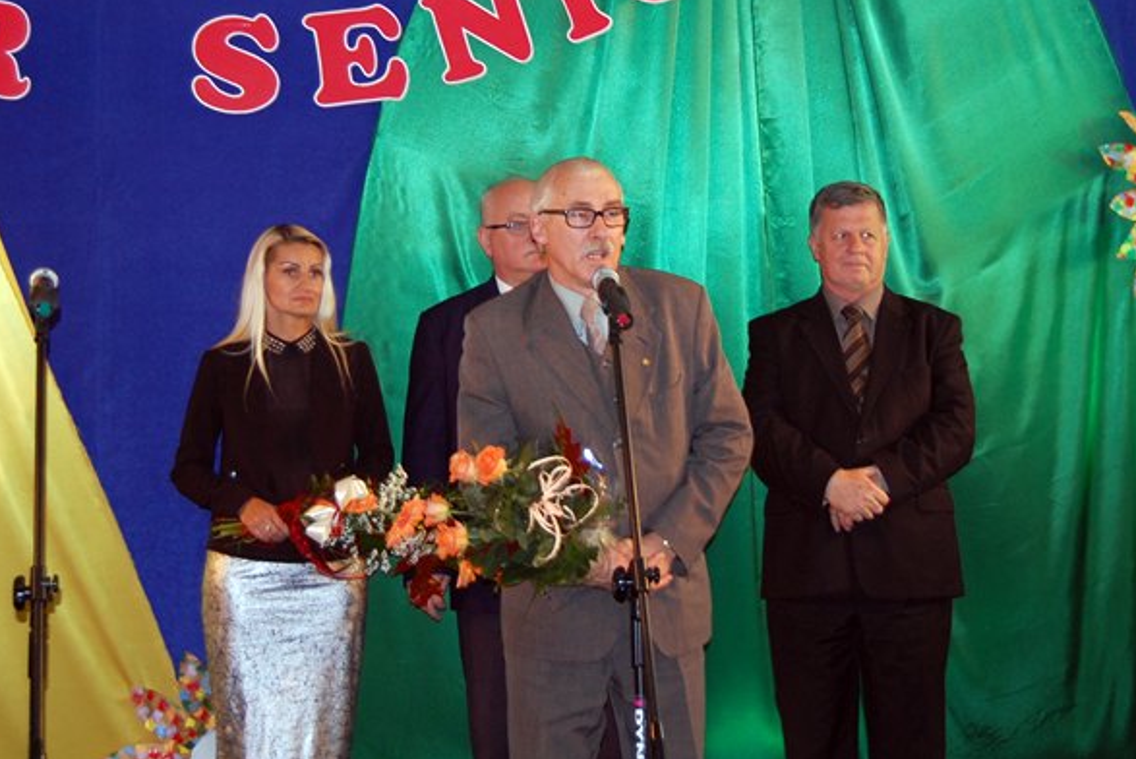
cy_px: 380
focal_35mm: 49
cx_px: 575
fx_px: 1547
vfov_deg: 27.6
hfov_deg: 40.3
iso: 400
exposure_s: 1/60
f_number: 4.5
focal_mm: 32
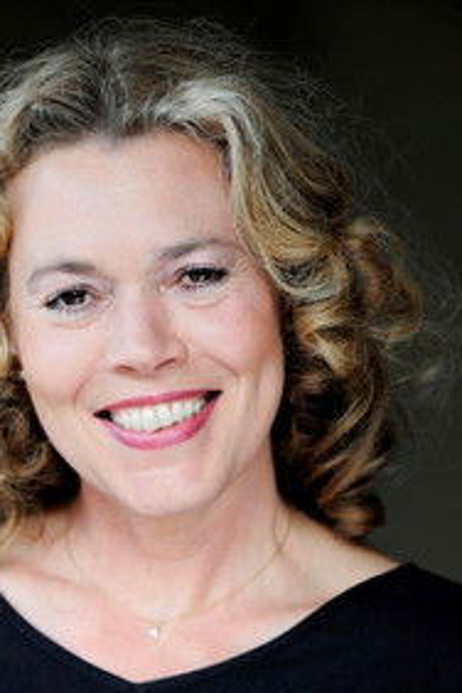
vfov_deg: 7.3
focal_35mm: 280
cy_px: 532
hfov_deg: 4.9
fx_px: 5390
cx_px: 150
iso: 200
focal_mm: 175
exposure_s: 1/160
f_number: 3.5
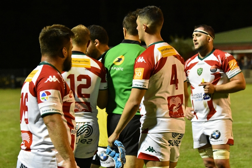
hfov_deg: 11.0
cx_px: 126
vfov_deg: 7.3
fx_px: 1311
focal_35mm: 188
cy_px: 84
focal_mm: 125
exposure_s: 1/500
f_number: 4.8
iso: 6400
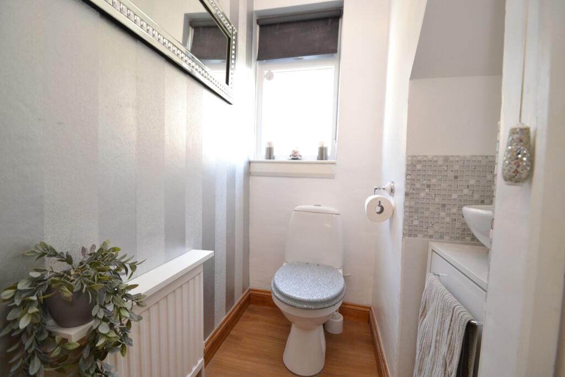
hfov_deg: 100.4
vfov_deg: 77.3
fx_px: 235
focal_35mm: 15
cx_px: 282
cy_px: 188
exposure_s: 1/60
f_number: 3.5
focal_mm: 10
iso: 500
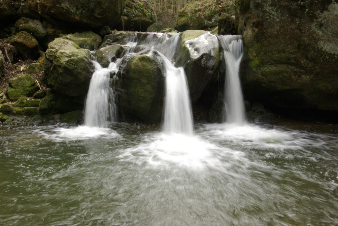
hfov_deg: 46.4
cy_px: 113
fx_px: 395
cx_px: 169
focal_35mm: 42
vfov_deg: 32.0
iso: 400
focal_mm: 28
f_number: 27
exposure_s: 1/6
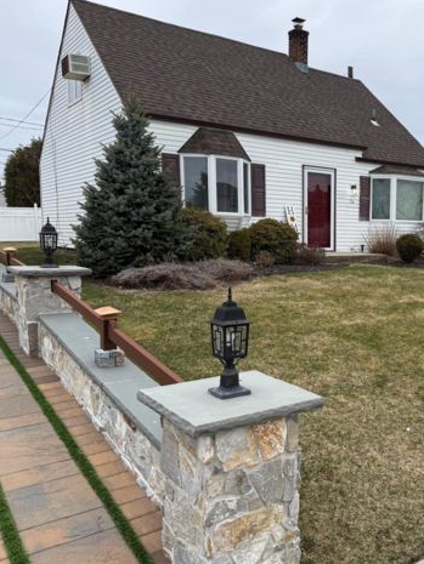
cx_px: 349
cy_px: 287
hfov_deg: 40.9
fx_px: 539
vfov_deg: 55.3
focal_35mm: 33
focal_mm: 6.76
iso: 80
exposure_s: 1/1812
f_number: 1.78
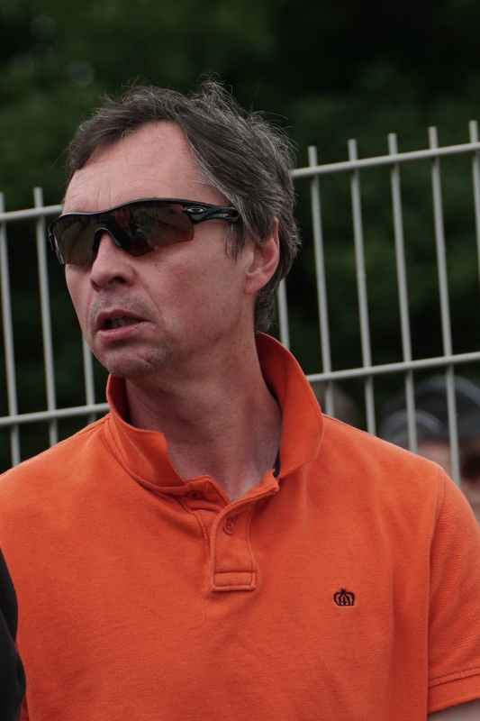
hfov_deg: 5.7
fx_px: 4802
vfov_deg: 8.6
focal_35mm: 240
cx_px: 240
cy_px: 360
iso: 200
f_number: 5.6
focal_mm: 160
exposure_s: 1/500
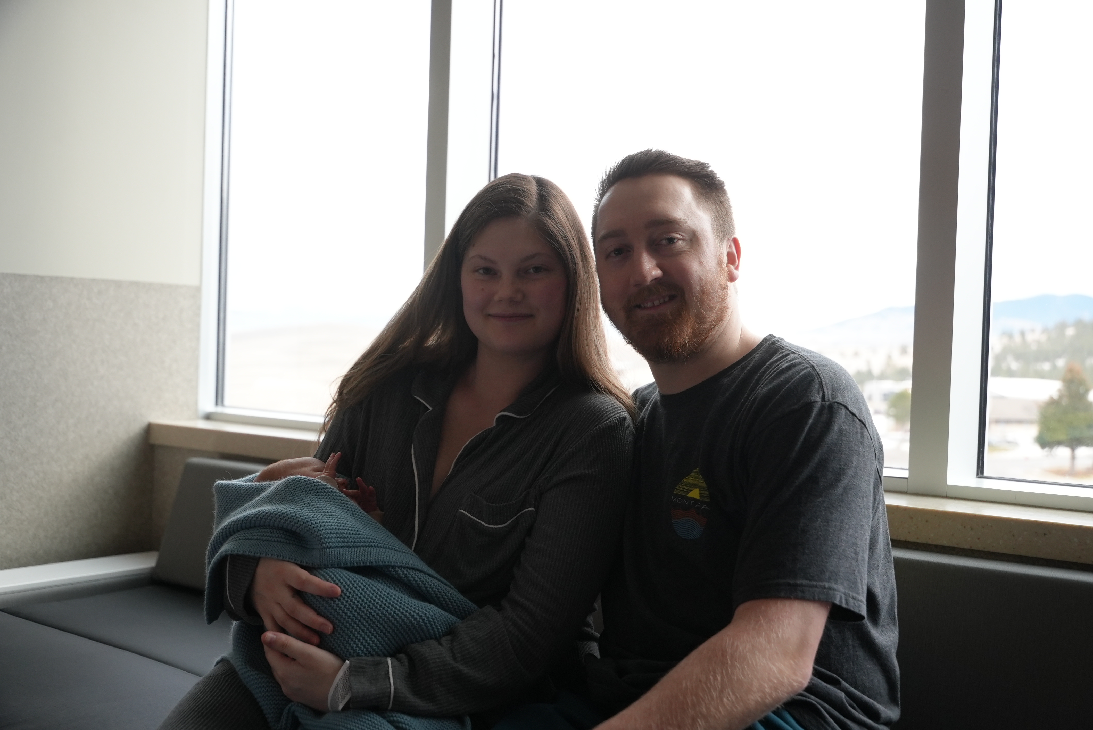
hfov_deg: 48.4
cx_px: 546
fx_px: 1215
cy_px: 365
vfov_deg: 33.4
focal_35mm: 40
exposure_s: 1/160
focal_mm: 40
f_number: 4
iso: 2000
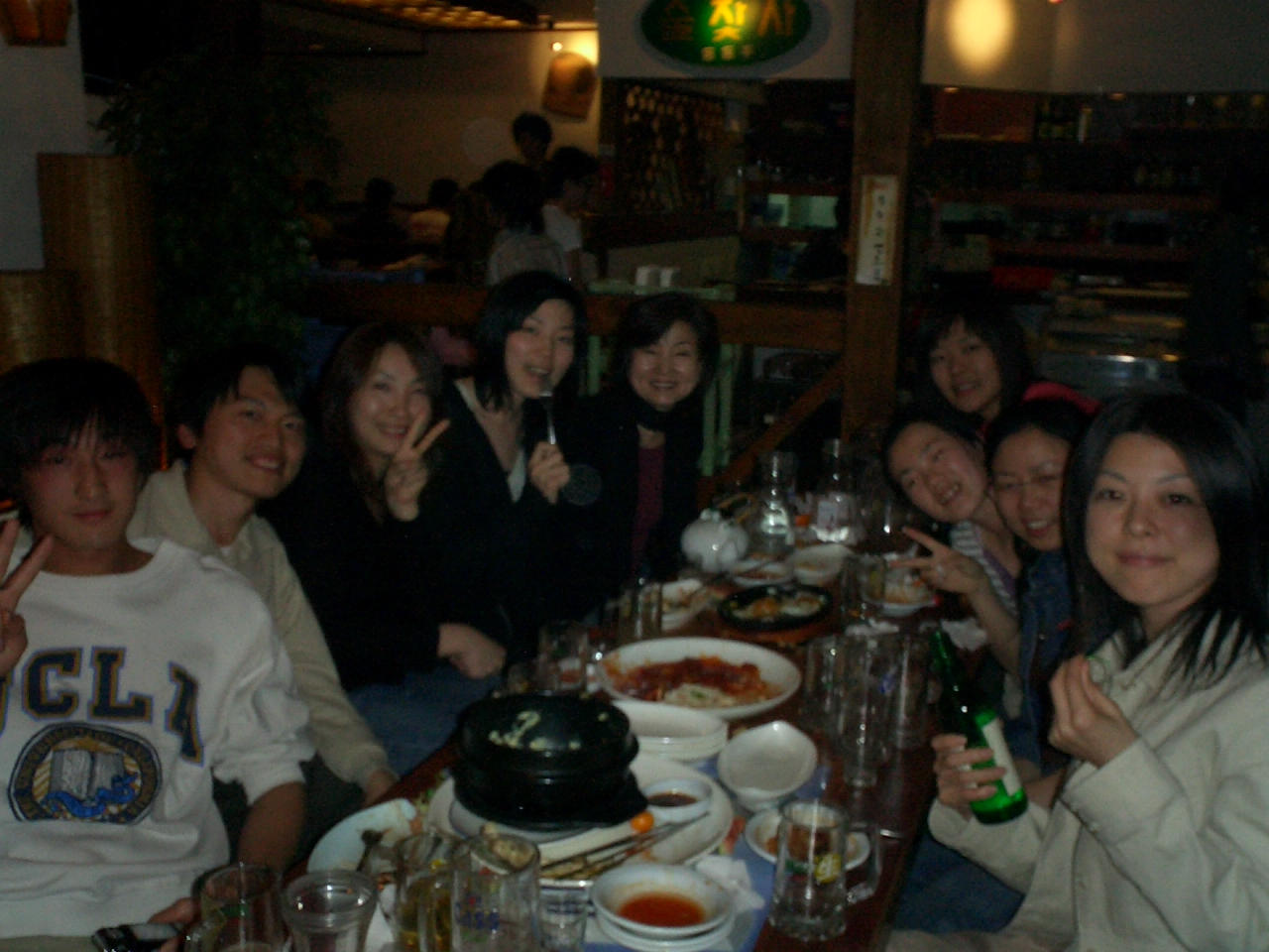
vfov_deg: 38.7
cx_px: 634
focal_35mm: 37
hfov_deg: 50.1
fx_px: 1356
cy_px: 476
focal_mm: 5.6
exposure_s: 1/40
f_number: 3.5
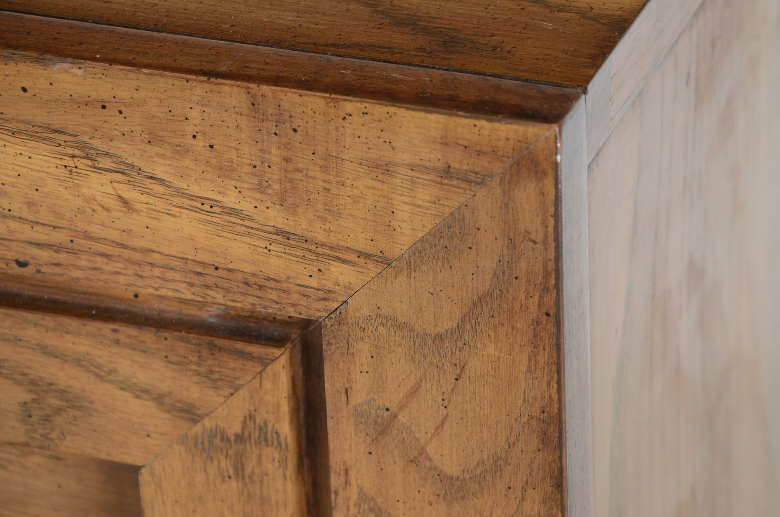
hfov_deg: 12.1
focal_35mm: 170
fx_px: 3666
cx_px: 408
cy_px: 241
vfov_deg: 8.1
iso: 125
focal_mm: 105
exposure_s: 1/80
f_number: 6.3
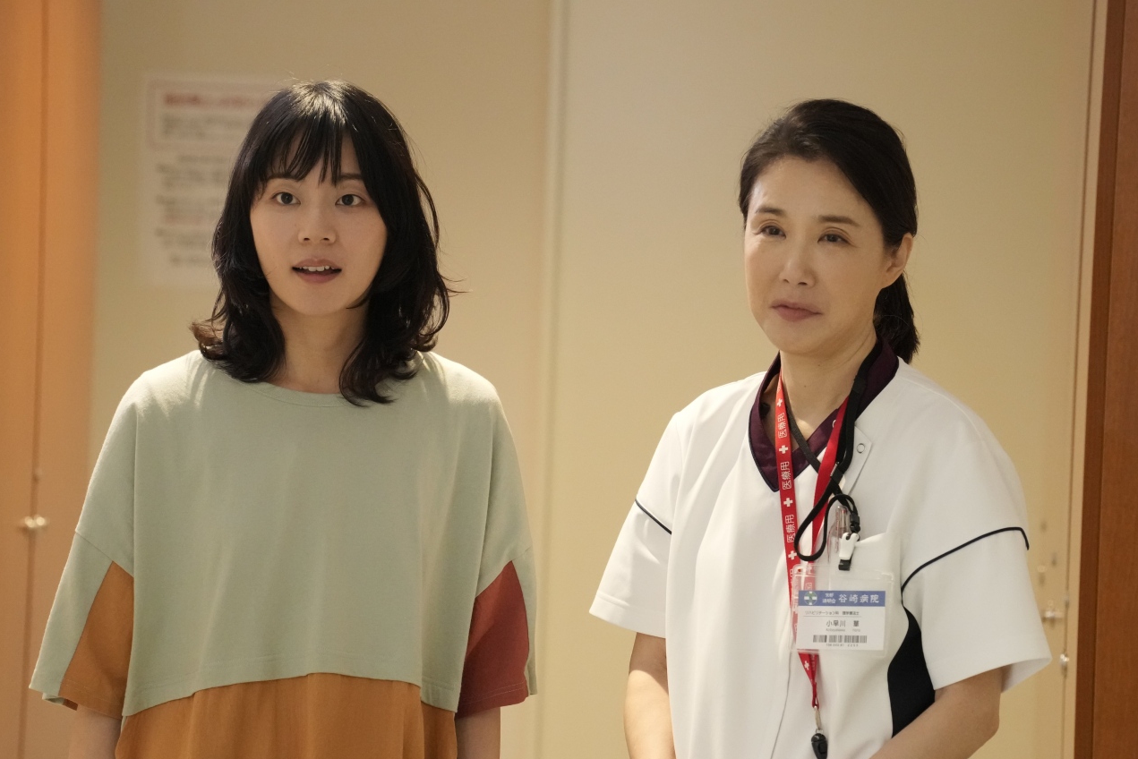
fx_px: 4774
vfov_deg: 9.1
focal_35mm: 151
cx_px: 568
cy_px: 381
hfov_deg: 13.6
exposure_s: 1/200
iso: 6400
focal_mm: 100
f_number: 4.5
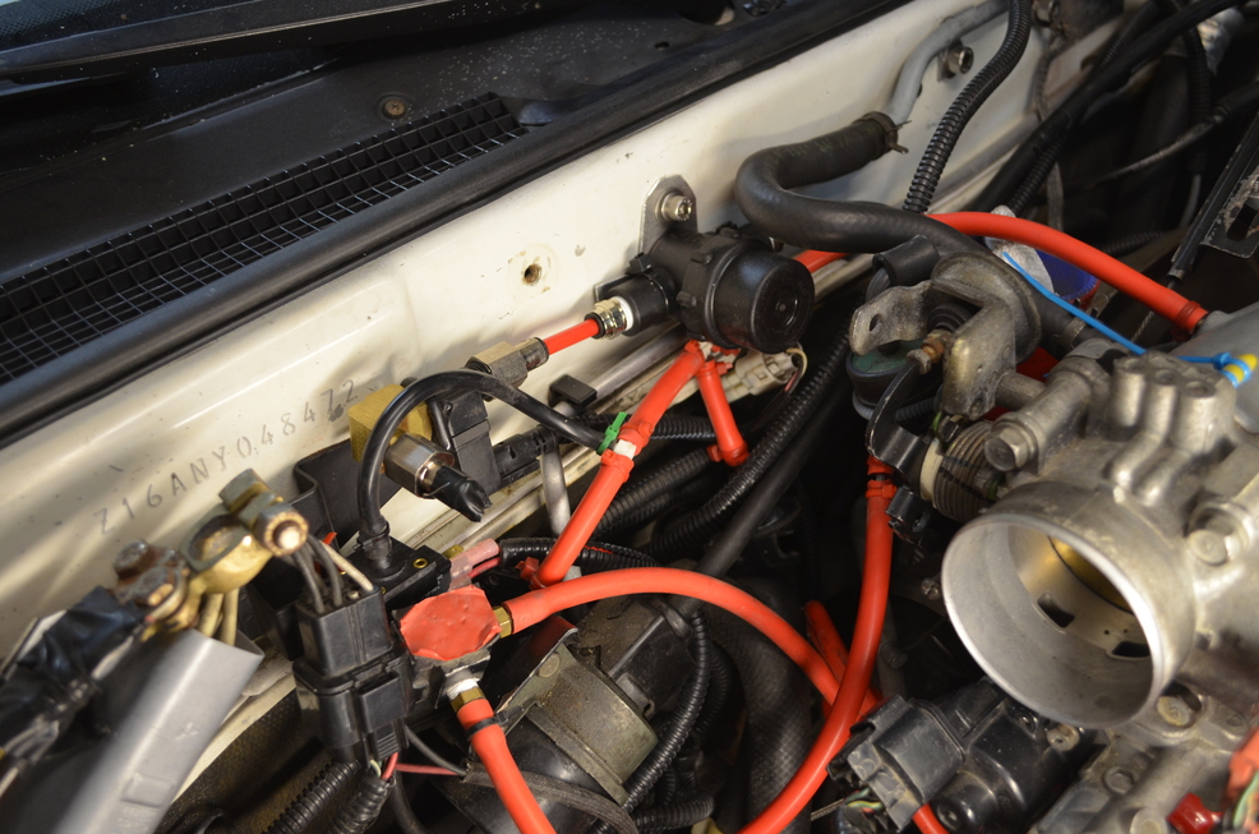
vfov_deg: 36.7
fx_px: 1256
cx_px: 630
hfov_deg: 53.2
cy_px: 417
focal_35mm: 36
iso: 560
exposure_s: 1/60
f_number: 4
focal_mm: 24
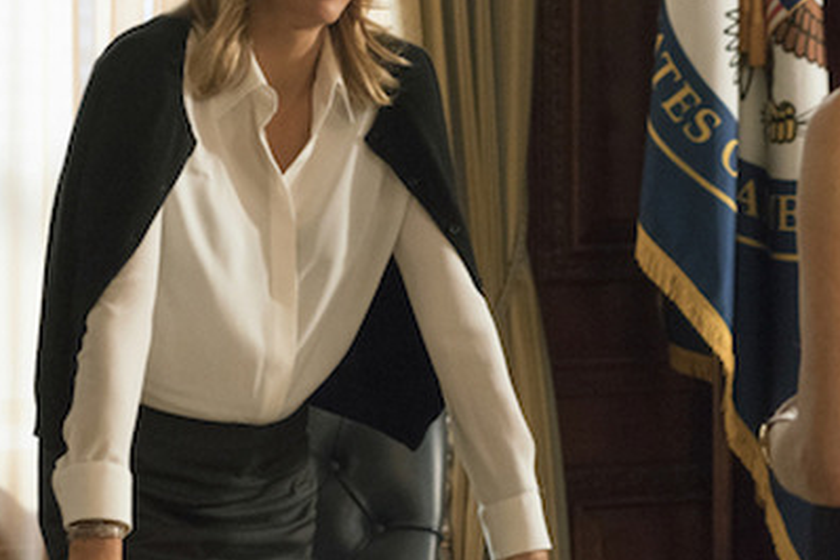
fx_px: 3196
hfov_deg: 15.0
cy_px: 255
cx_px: 436
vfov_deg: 10.0
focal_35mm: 137
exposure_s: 1/125
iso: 8000
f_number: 5
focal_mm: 70
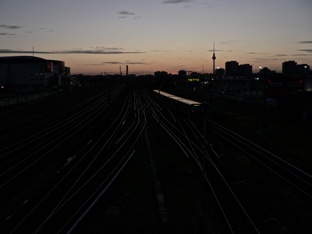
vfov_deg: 39.7
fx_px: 324
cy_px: 117
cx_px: 156
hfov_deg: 51.4
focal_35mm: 36
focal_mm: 6
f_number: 2.8
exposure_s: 1/100
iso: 100
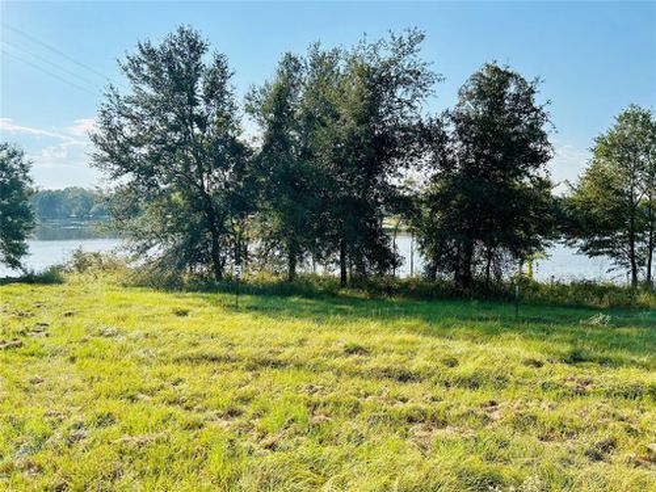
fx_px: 493
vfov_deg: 53.1
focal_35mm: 26
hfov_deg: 67.3
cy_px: 246
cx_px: 328
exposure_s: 1/2571
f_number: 1.5
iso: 50
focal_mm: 5.7
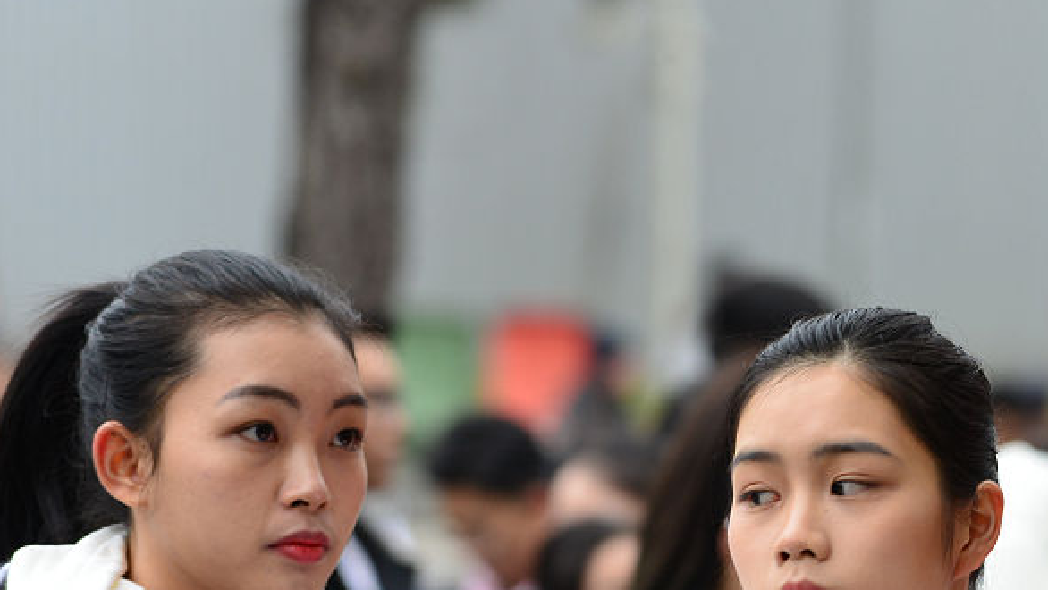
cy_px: 452
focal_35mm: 429
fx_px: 11925
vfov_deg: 2.8
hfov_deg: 5.0
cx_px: 898
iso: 400
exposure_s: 1/100
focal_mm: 200
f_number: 5.6
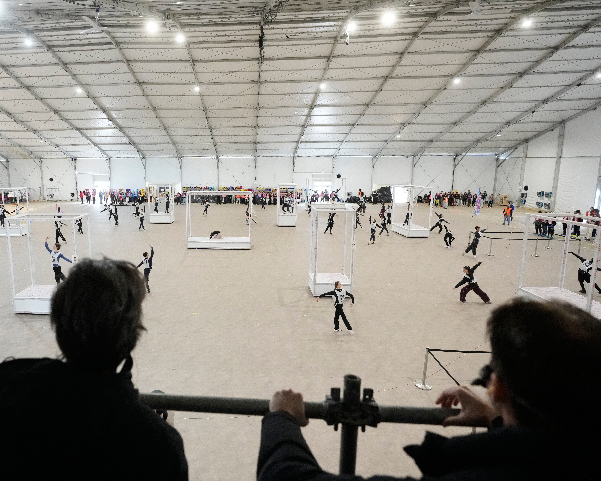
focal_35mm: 22
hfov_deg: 72.9
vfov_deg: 63.1
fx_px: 391
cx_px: 203
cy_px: 228
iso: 5000
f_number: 2.8
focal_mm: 16
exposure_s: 1/320
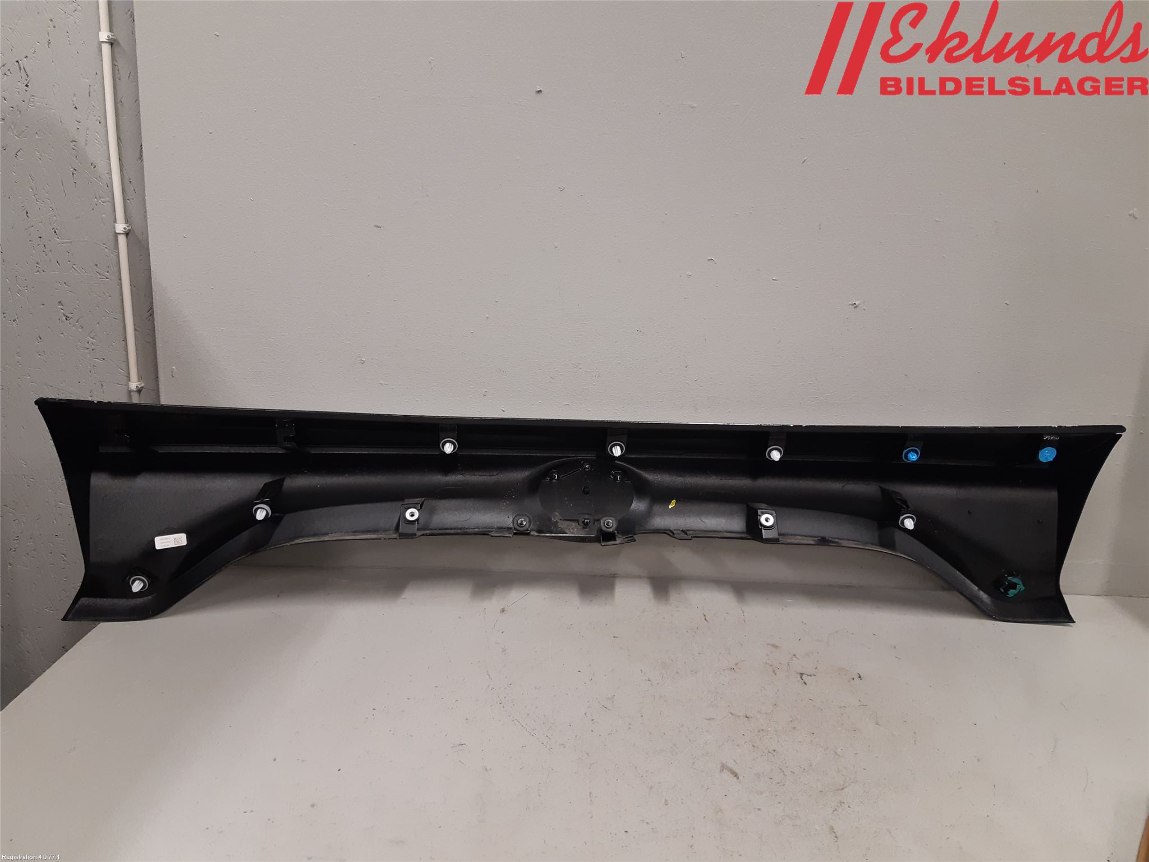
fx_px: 863
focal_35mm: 26
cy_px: 431
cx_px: 574
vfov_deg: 53.1
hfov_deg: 67.3
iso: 160
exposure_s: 1/50
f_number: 1.7
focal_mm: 3.93
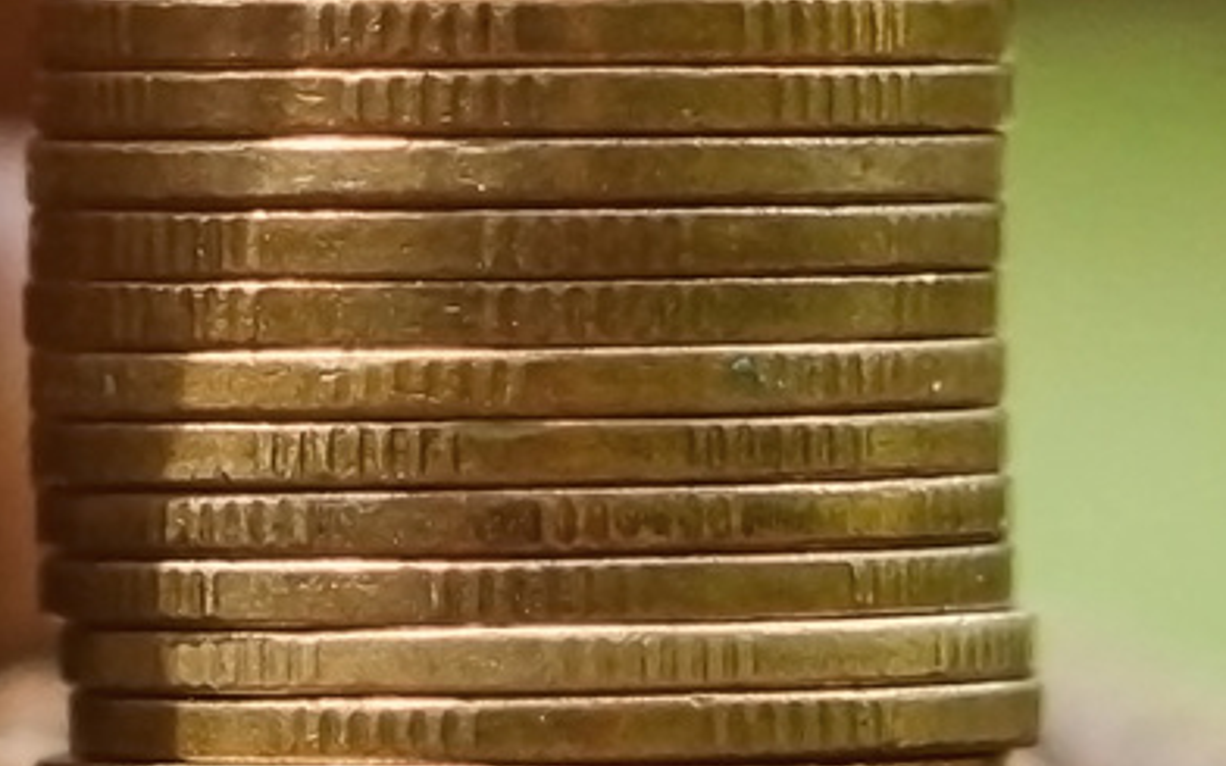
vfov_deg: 2.8
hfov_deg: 4.6
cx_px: -175
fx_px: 15336
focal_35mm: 459
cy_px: -896
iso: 400
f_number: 2.8
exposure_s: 1/1000
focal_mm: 50
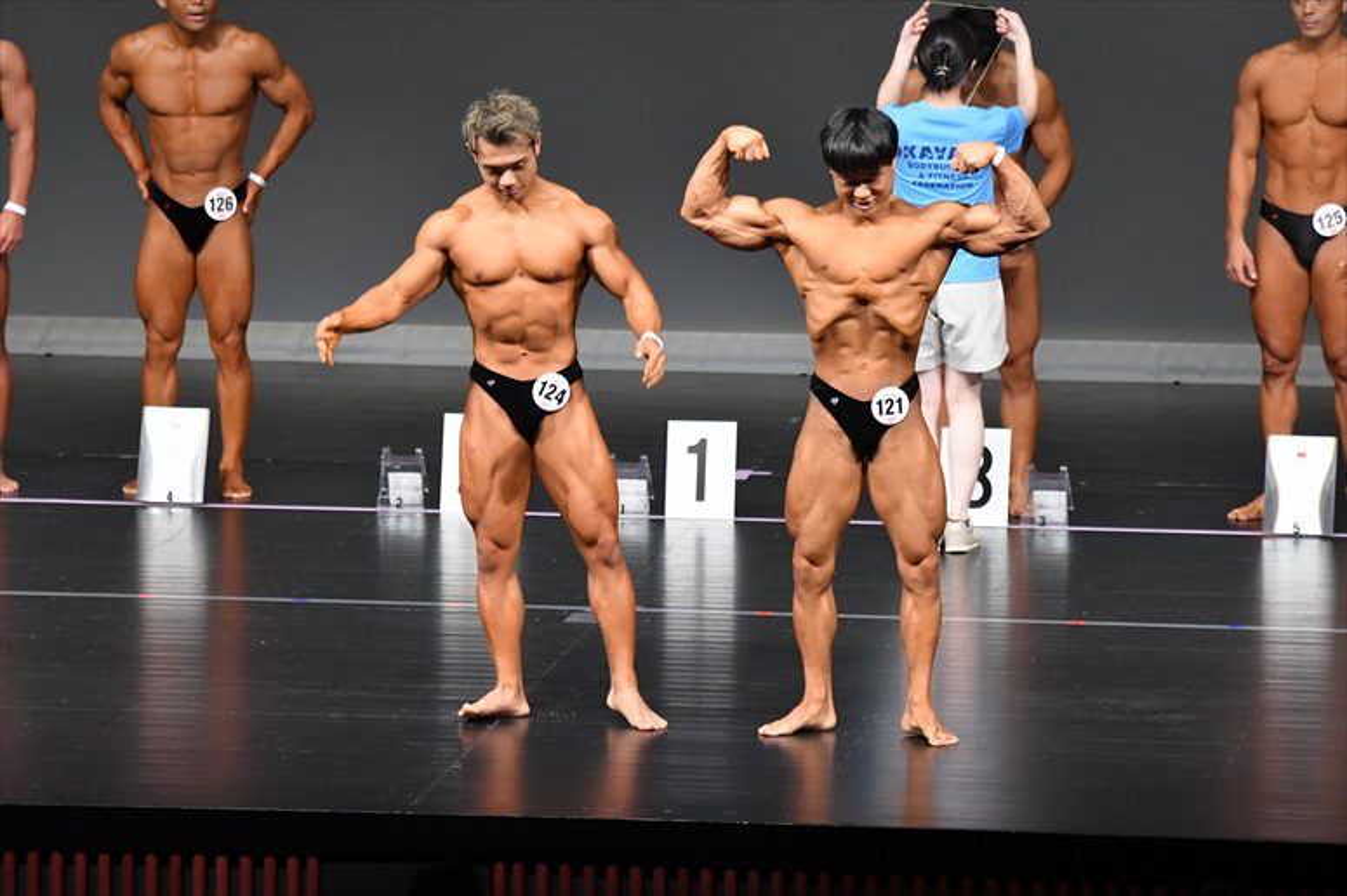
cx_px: 674
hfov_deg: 7.6
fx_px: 10098
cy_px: 448
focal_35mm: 270
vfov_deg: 5.1
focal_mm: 180
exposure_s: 1/400
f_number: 5.6
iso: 5000
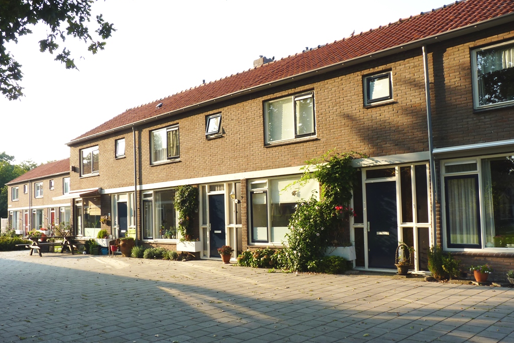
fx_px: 471
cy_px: 192
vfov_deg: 39.9
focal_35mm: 33
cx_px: 252
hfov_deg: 57.2
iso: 80
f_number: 4
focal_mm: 5.5
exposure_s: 1/160
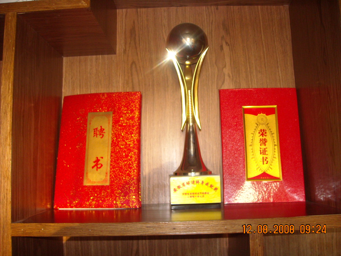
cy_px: 128
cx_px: 170
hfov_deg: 52.6
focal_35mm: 35
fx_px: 345
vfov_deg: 40.7
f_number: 2.8
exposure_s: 1/30
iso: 200
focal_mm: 5.7
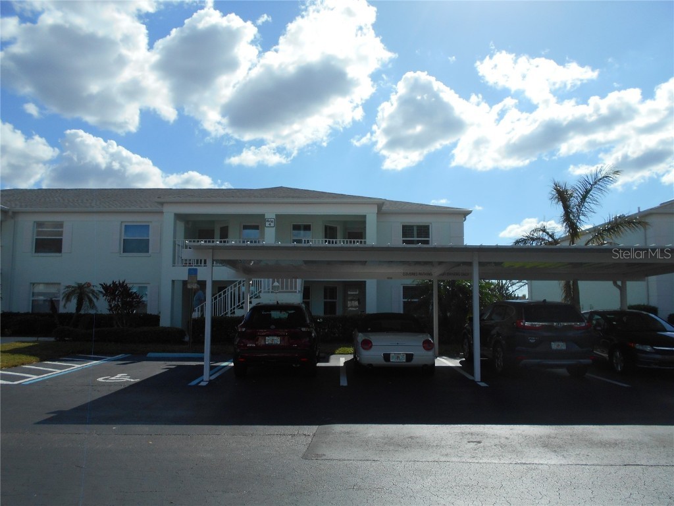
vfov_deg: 53.1
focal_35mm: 26
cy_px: 253
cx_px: 337
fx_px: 506
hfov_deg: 67.3
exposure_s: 1/2000
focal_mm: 4.6
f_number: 3.2
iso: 80
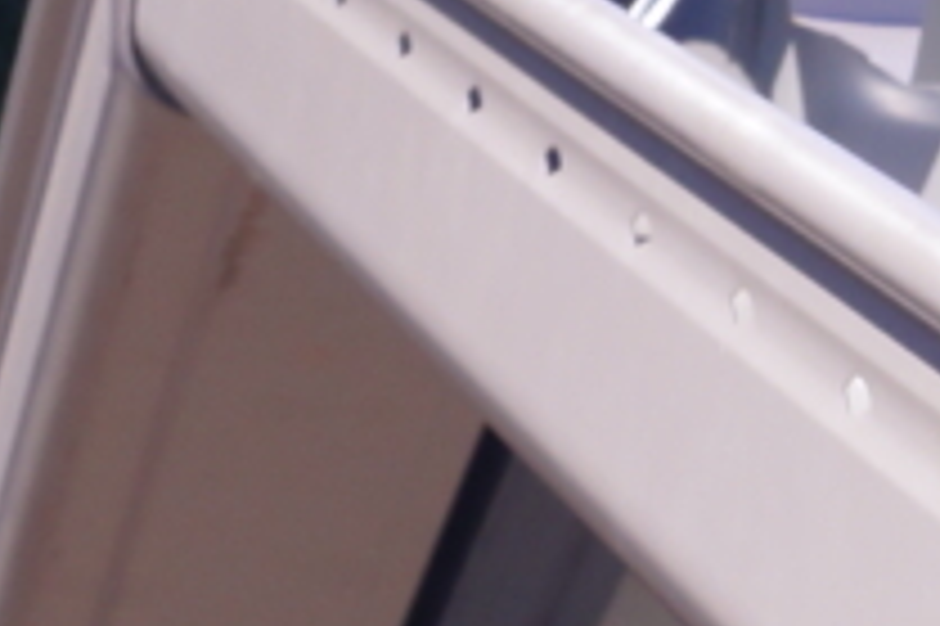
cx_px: 1997
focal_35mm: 309
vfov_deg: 4.4
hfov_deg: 6.4
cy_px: 898
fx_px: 8062
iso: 100
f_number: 13
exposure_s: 1/100
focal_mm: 28
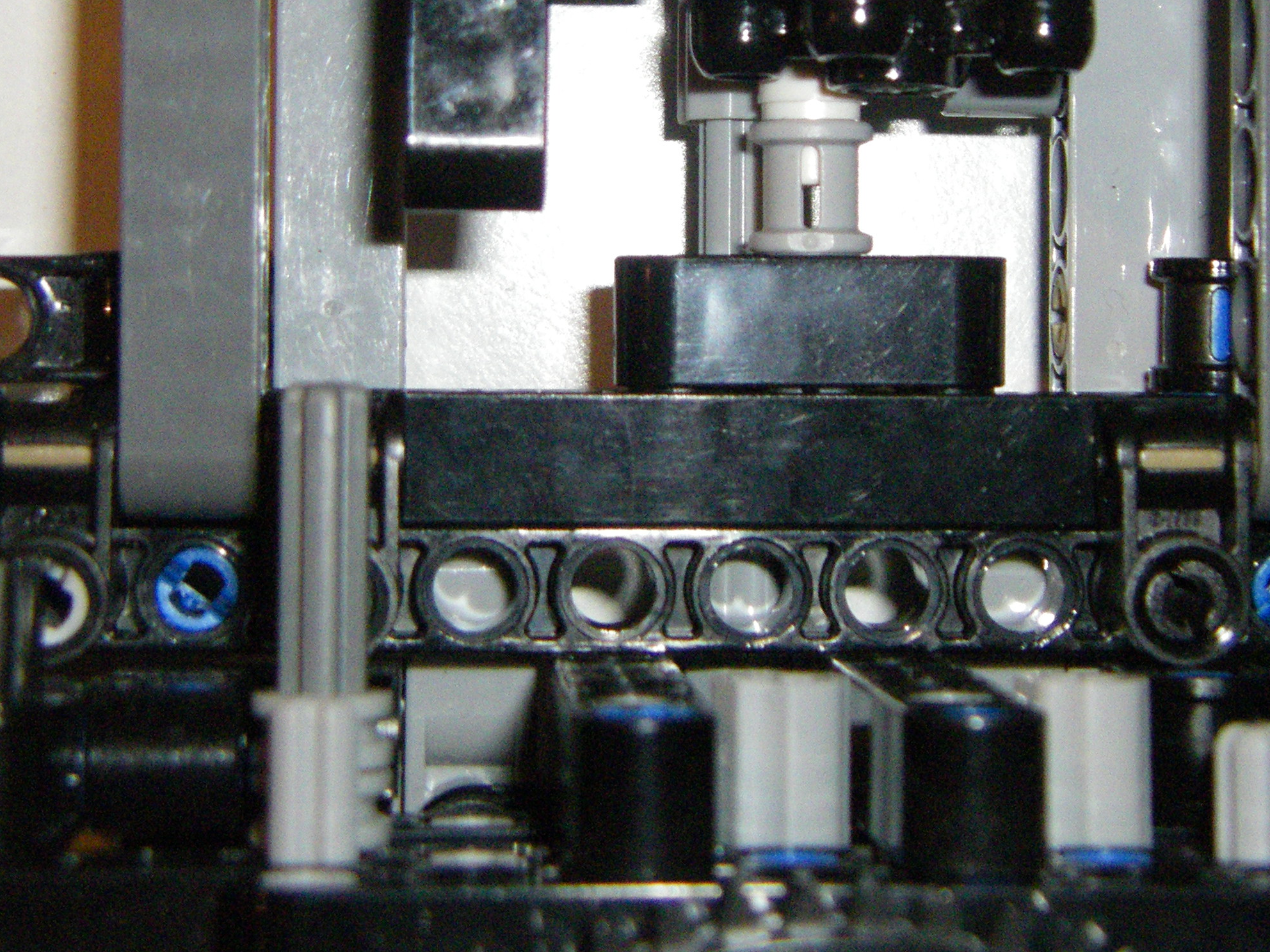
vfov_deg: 14.4
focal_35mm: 102
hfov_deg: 19.3
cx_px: 724
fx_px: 3742
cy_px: 228
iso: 500
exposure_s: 1/60
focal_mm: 10.3
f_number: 7.5
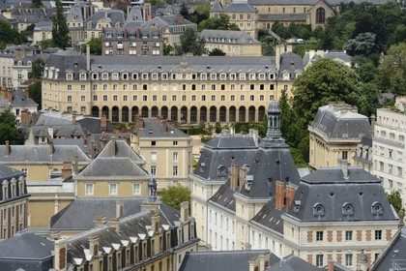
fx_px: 1917
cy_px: 136
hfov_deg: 12.1
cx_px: 203
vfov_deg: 8.1
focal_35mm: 170
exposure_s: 1/320
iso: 400
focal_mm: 170
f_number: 14
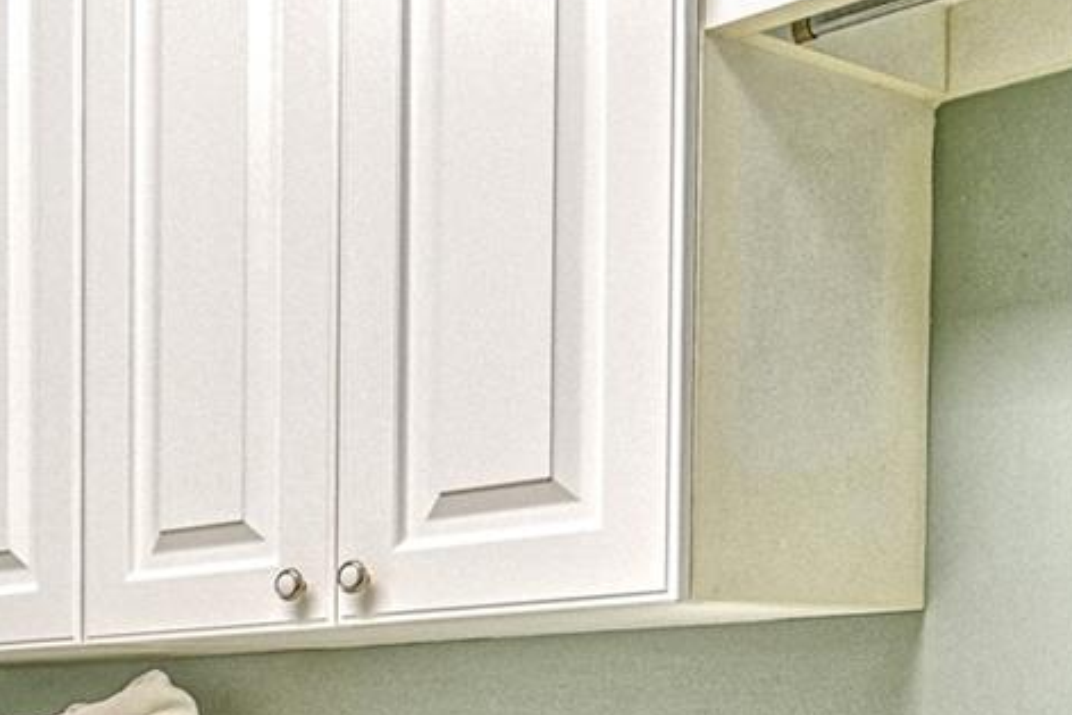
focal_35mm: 61
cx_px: 14
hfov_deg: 30.7
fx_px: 1817
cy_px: 1137
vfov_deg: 19.0
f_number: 7.1
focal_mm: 12
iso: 640
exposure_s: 1/500
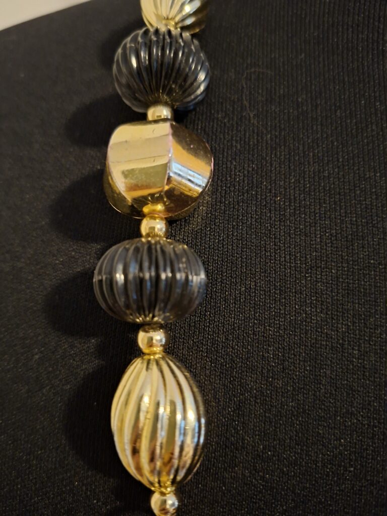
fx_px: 343
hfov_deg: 58.9
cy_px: 258
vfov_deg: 73.9
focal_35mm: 23
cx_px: 194
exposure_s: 1/14
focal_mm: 5.54
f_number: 1.8
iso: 1250
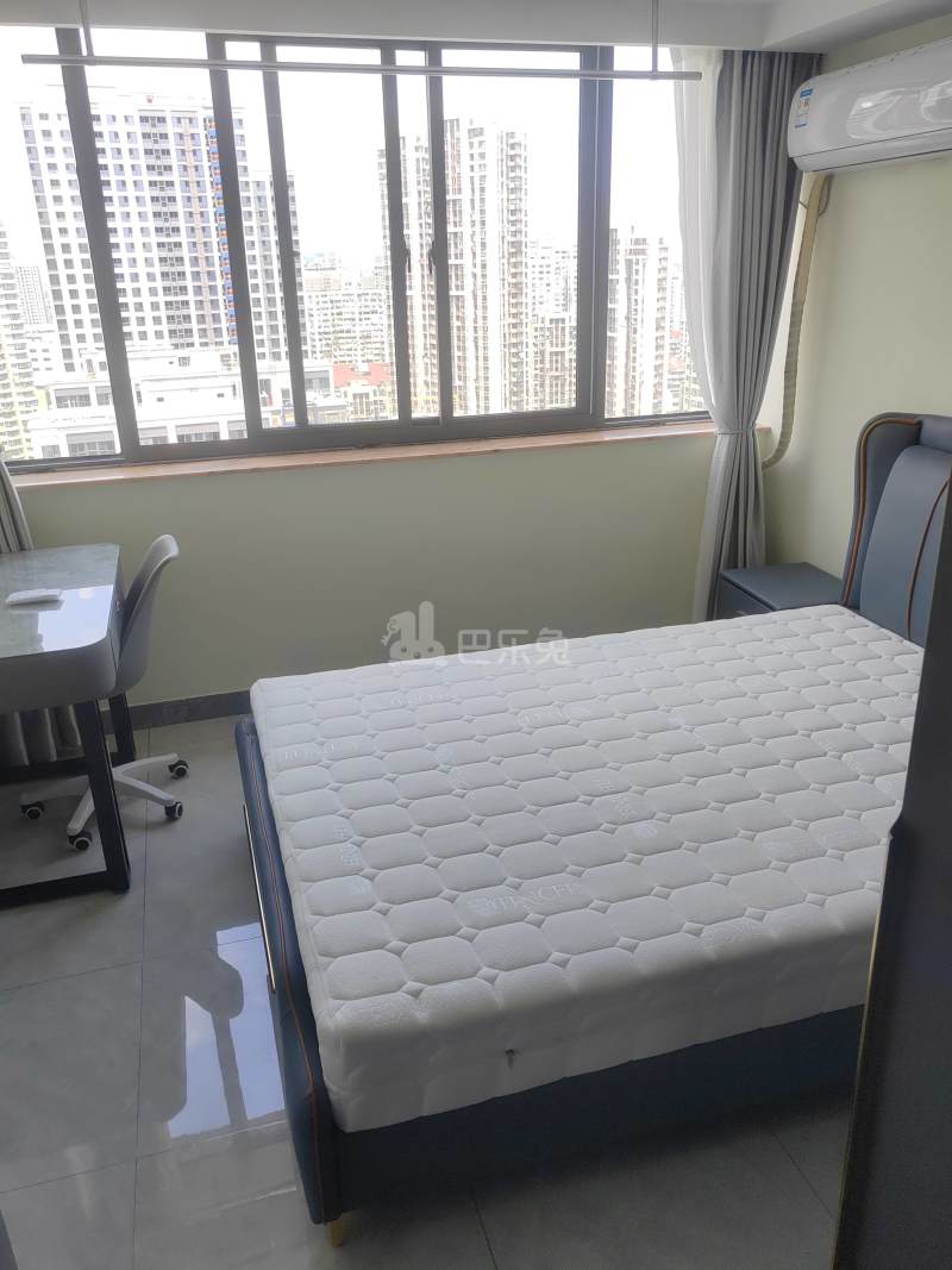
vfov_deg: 65.3
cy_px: 635
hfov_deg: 51.3
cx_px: 476
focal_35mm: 27
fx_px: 990
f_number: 1.9
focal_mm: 5.52
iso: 100
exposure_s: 1/442
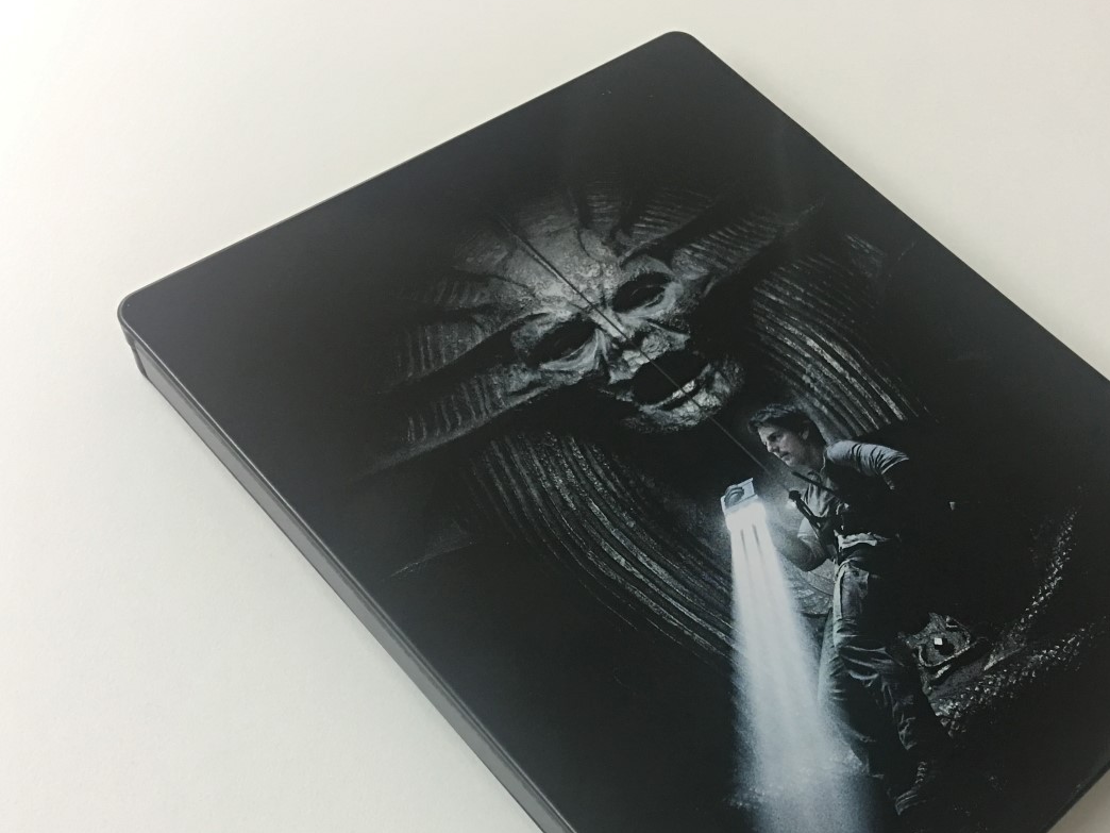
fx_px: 1283
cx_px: 714
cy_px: 559
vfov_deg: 35.6
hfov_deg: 46.3
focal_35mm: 40
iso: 80
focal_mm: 4.15
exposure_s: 1/17
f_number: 2.2
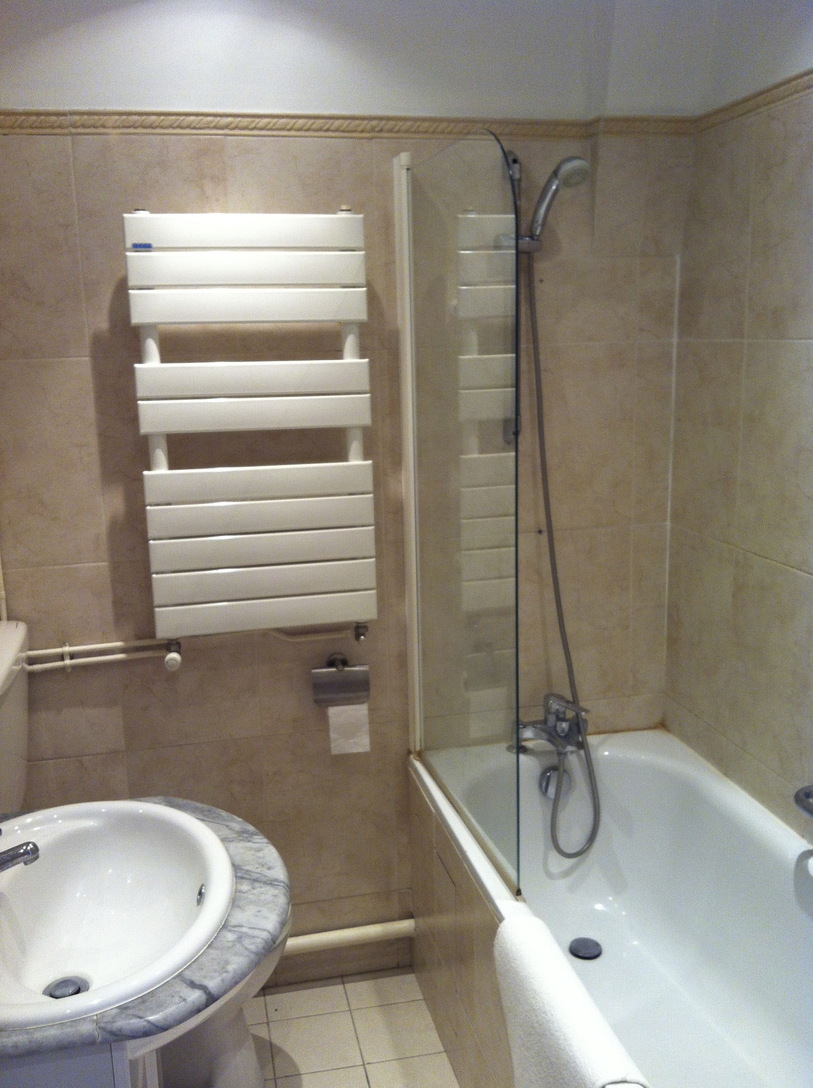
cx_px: 406
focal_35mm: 35
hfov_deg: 40.6
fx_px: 1099
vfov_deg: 52.7
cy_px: 544
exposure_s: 1/17
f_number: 2.8
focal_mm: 3.85
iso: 100
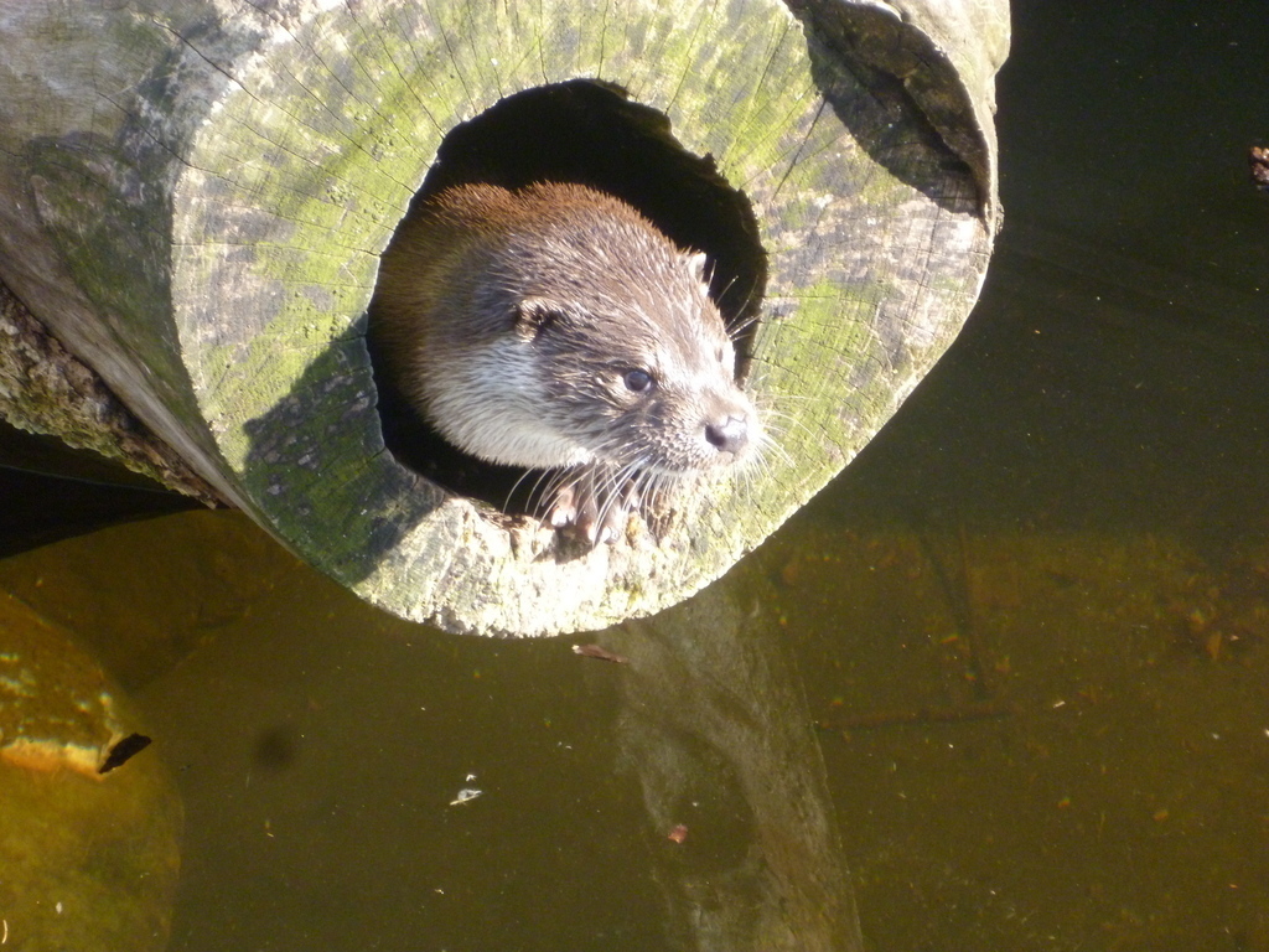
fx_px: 5132
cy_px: 476
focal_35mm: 140
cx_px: 634
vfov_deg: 10.6
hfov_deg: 14.1
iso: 400
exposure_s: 1/100
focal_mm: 25
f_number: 6.9
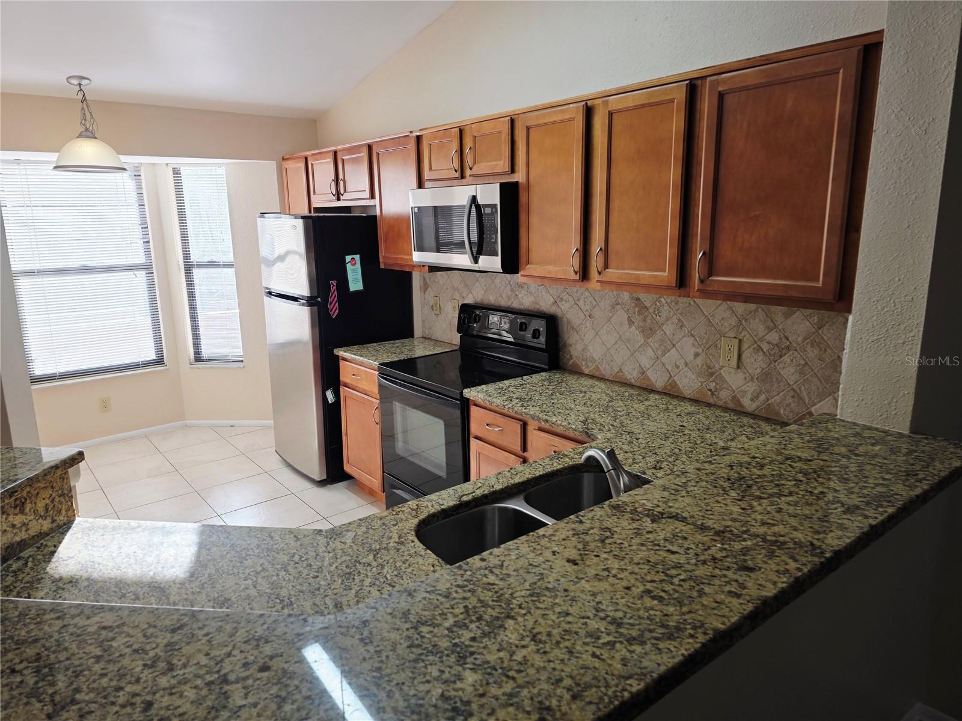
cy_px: 360
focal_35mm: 23
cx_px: 481
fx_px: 639
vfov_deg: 58.9
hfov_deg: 73.9
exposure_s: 1/120
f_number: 1.7
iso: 32
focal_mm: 6.3
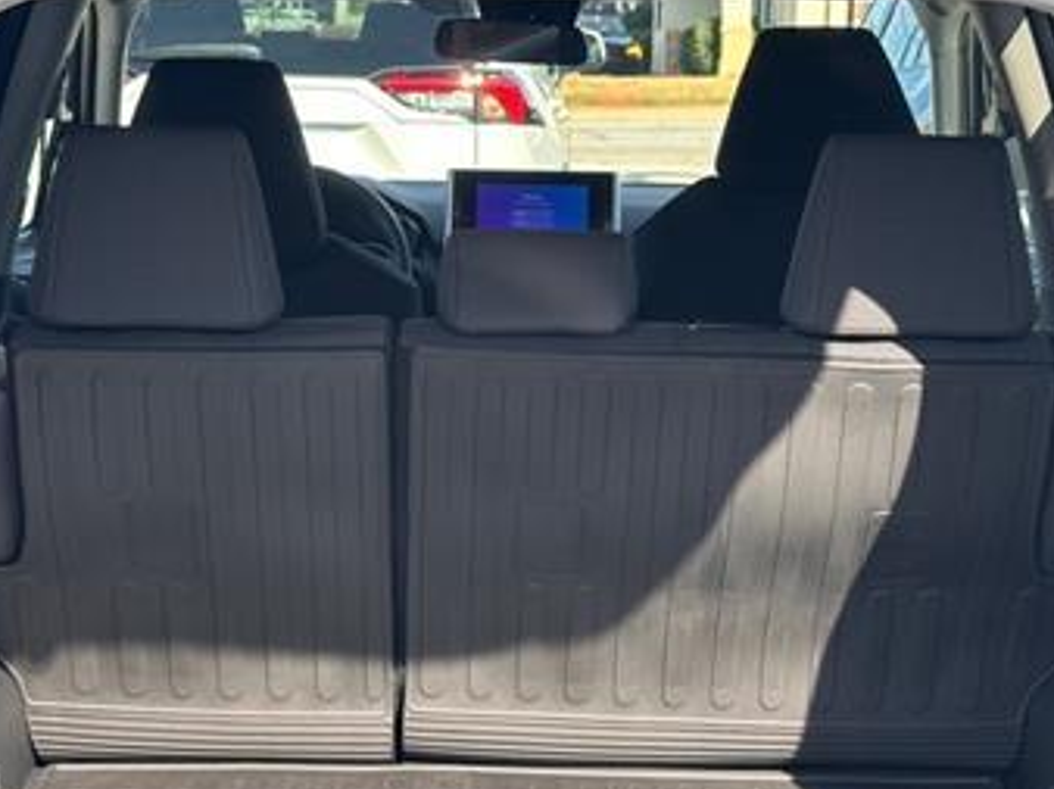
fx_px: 2769
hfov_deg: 21.6
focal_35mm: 91
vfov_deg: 16.1
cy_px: 636
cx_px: 530
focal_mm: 6.86
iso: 64
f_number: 1.78
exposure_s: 1/552
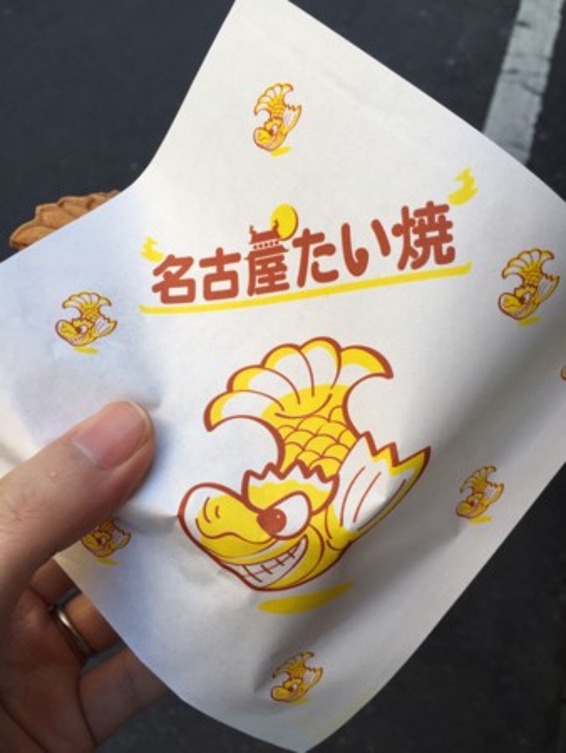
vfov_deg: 61.6
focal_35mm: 29
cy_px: 376
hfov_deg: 48.3
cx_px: 283
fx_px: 632
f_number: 2.2
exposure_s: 1/120
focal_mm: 4.15
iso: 32
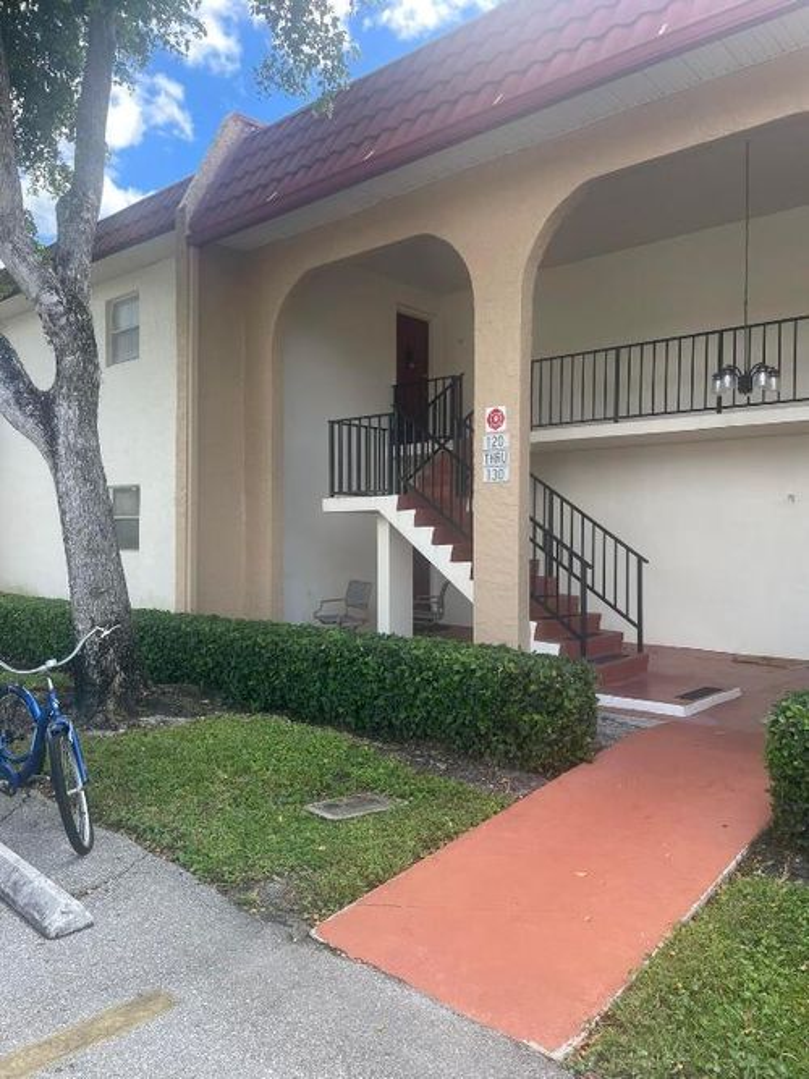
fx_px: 810
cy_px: 540
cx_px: 404
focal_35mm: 26
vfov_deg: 67.3
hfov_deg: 53.0
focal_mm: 4.2
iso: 32
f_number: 1.6
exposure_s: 1/506
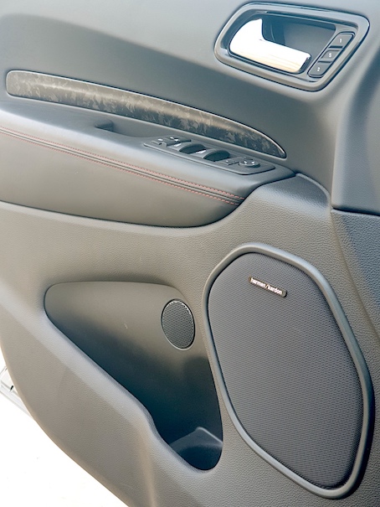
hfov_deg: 28.0
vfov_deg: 36.8
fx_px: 761
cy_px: 254
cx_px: 190
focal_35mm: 52
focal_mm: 6
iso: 100
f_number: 2.4
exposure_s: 1/100
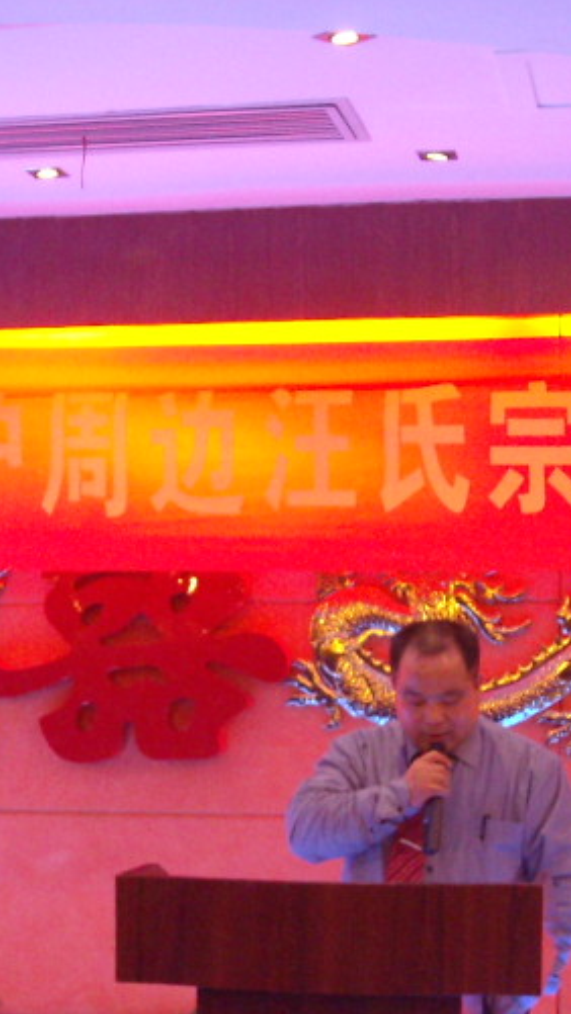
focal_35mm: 78
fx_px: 2098
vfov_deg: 27.0
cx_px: 243
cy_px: 706
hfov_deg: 15.5
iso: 400
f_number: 2.8
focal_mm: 5.7
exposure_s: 1/31
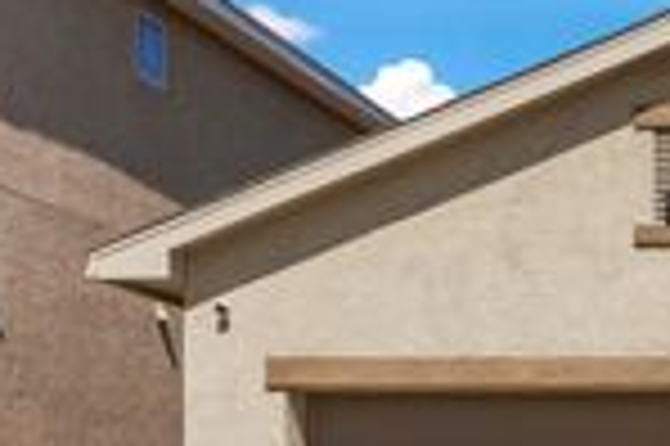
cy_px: 583
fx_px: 2064
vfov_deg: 12.0
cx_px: 1106
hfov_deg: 16.3
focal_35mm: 111
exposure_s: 1/320
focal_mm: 33
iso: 320
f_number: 9
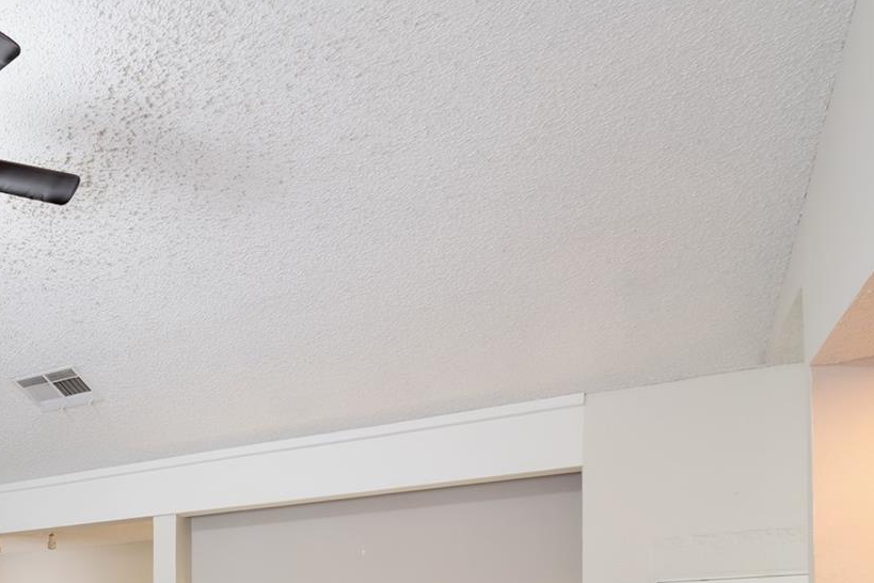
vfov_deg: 29.1
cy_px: 692
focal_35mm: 40
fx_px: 971
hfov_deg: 38.3
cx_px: -130
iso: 400
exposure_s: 1/1.25
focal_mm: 16
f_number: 8
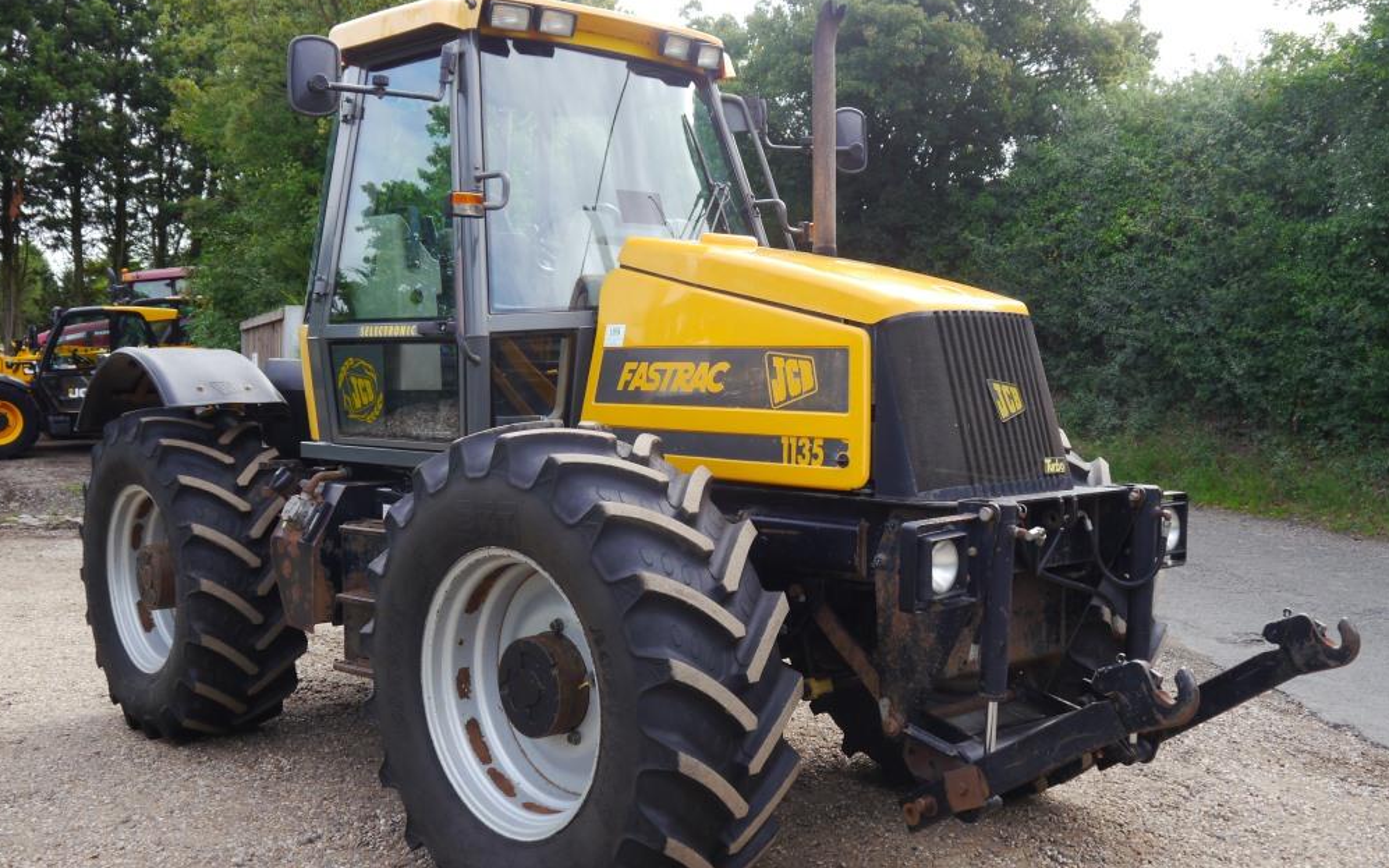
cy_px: 446
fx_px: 1401
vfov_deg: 34.4
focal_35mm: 37
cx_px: 704
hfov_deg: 52.8
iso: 160
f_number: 5
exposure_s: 1/160
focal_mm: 17
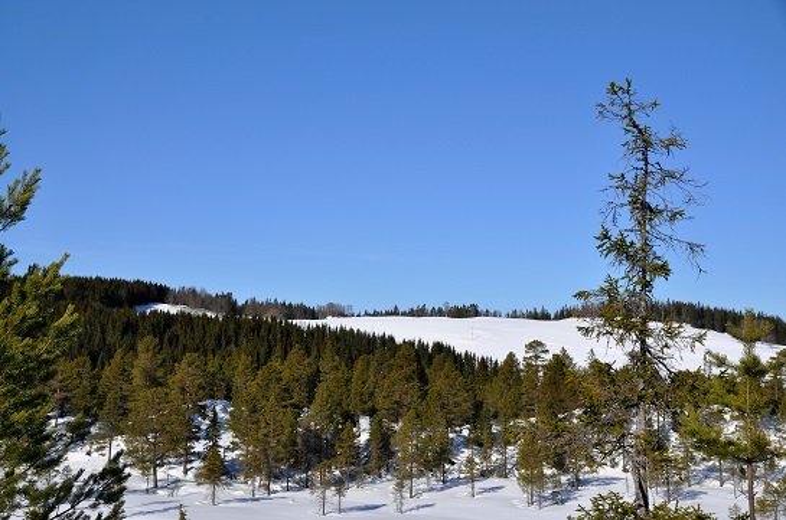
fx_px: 1242
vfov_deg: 23.7
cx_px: 393
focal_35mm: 57
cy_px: 260
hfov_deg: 35.1
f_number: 11
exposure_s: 1/500
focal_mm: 38
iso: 200
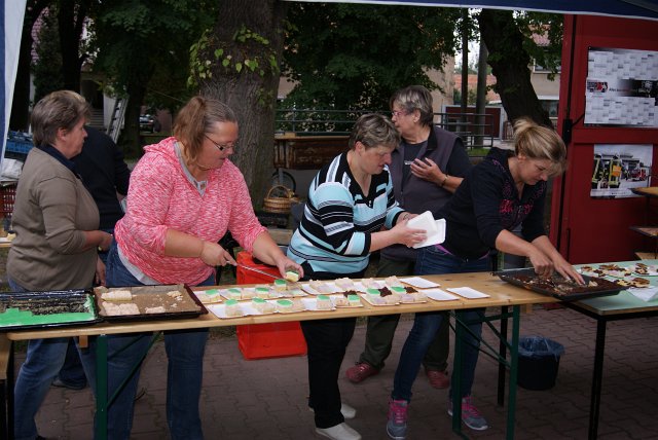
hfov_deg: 53.1
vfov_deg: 36.9
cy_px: 220
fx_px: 659
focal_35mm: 36
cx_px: 329
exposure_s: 1/160
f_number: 4
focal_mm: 24
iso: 100
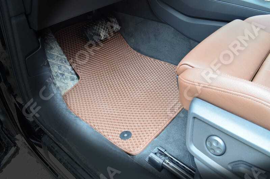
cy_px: 90
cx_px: 135
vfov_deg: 47.7
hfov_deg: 67.5
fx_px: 202
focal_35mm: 27
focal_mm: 18
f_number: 8
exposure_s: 1/15
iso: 640
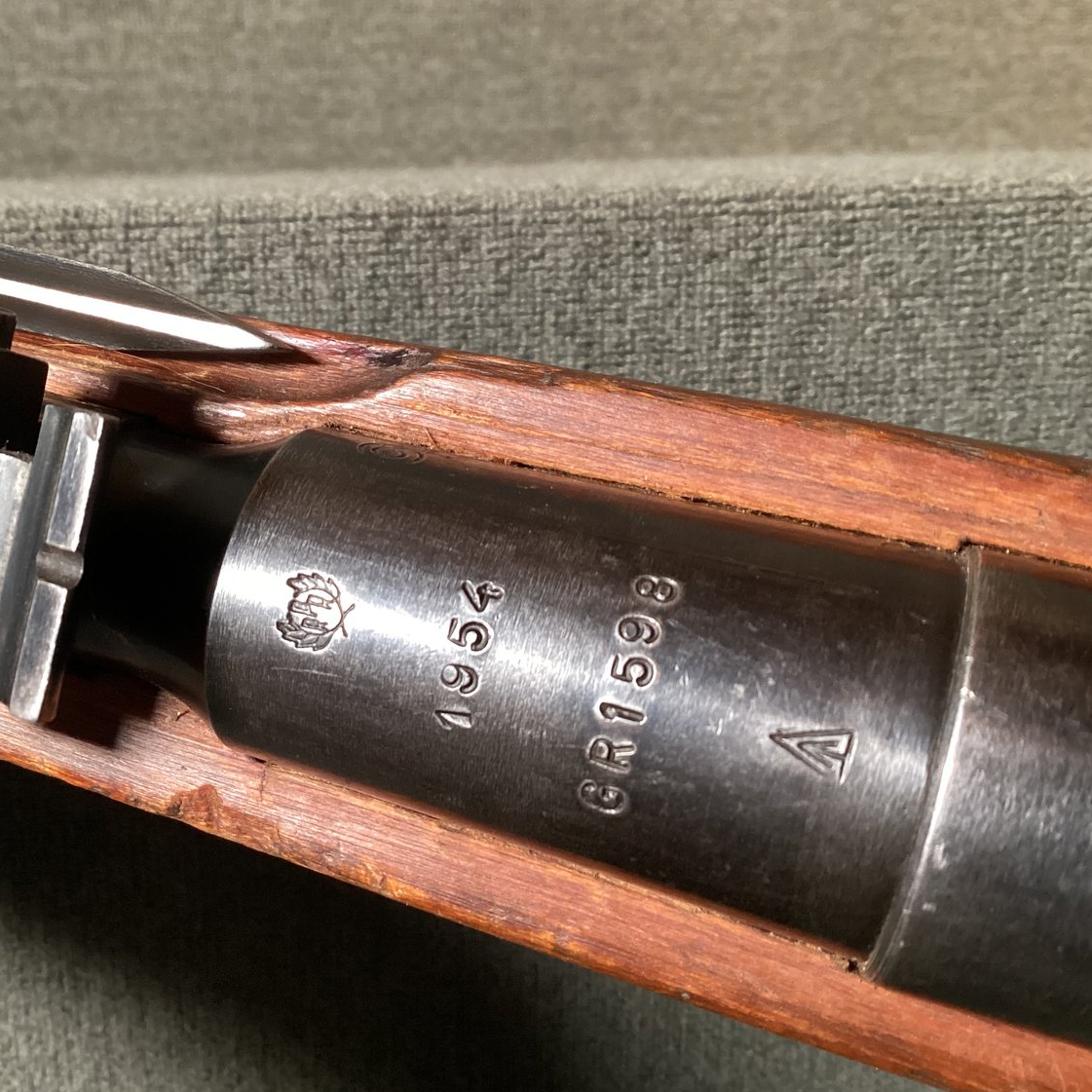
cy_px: 547
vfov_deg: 44.9
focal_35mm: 37
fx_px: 1321
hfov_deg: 44.4
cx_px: 377
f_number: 2.4
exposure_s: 1/40
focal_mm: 3.3
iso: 250
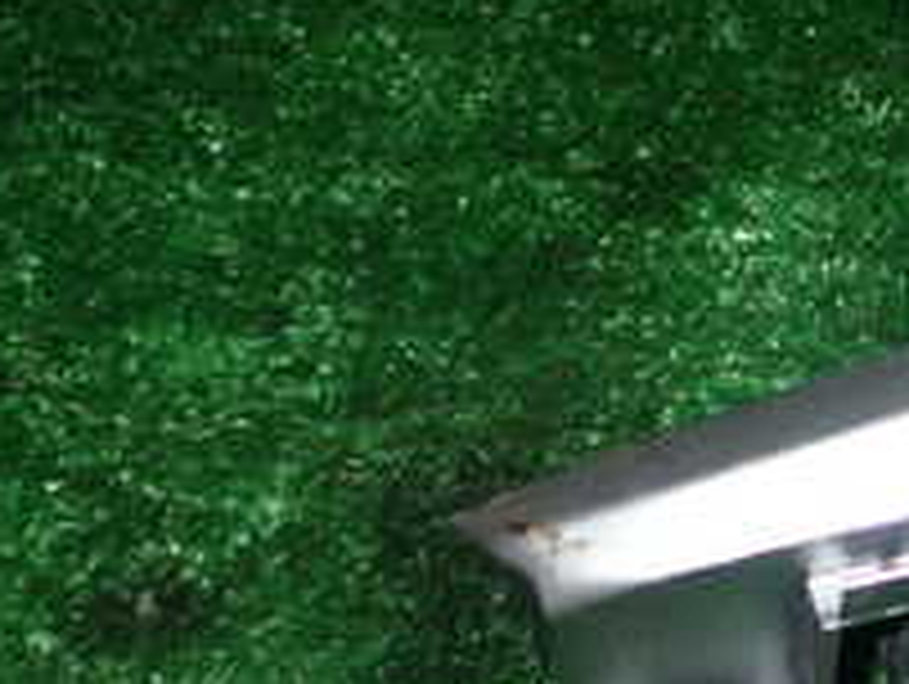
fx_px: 2340
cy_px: -50
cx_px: 1228
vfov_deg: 16.2
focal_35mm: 89
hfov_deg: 19.9
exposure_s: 1/30
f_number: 6.3
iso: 200
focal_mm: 5.4
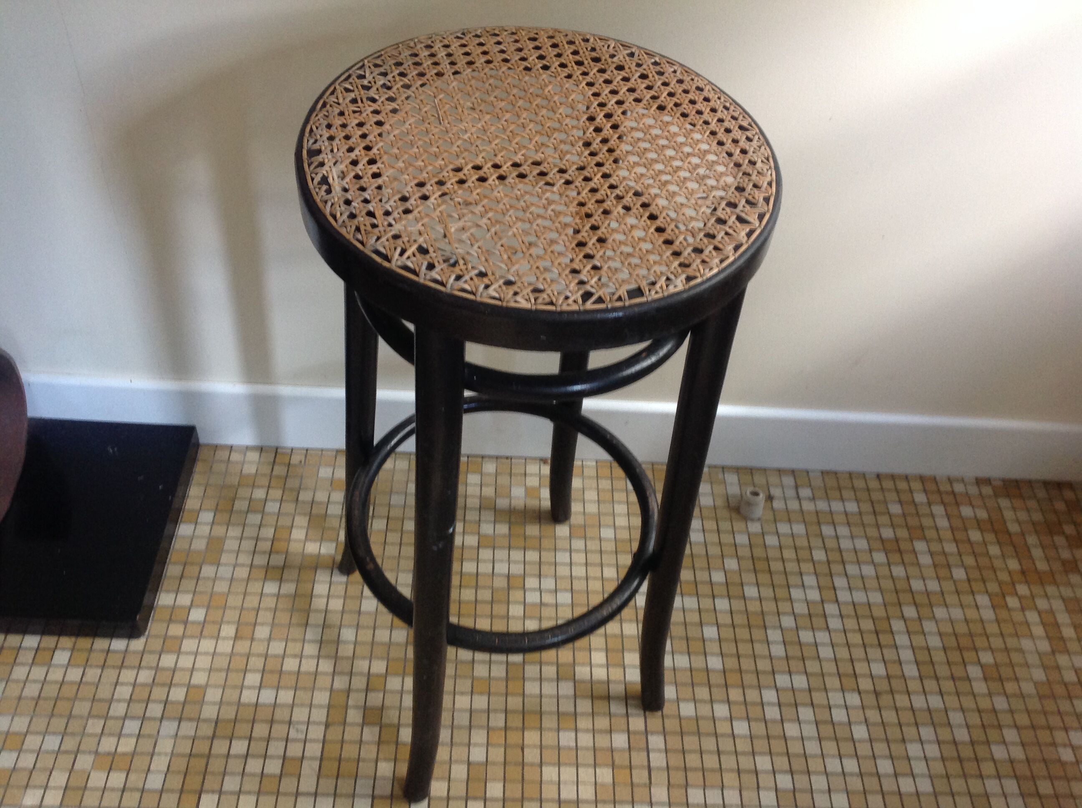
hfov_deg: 52.7
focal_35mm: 35
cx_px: 541
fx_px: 1092
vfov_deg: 40.6
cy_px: 404
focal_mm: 4.28
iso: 160
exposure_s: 1/15
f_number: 2.4
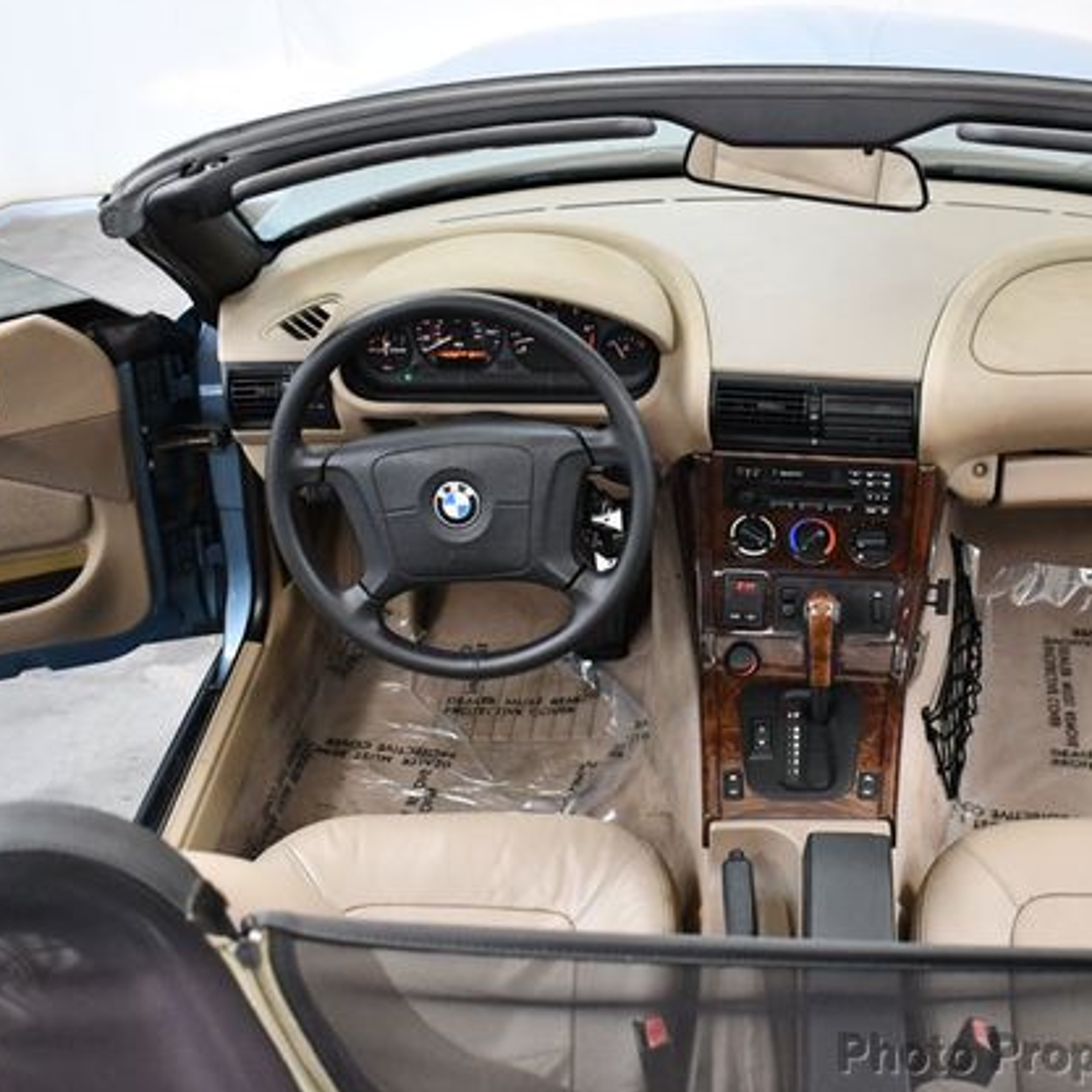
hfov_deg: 35.3
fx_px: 1677
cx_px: 807
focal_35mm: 47
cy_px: 545
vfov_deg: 36.1
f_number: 3.5
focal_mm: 18
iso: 2200
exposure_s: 1/125
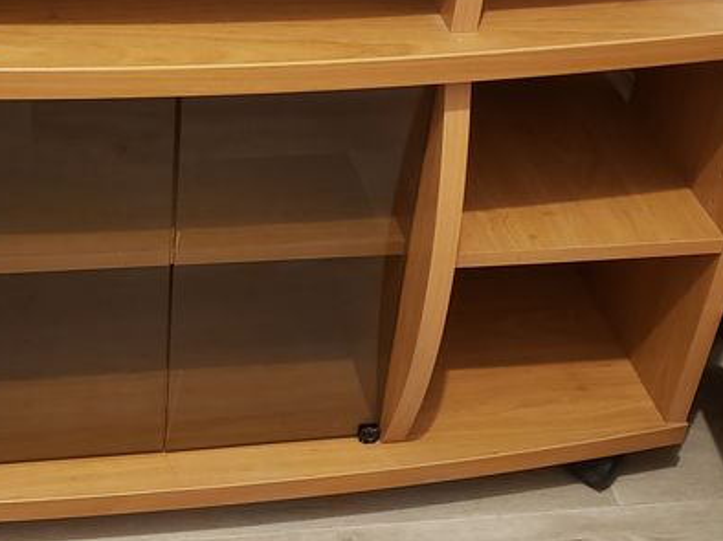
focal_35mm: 66
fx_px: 1378
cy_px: 205
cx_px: 222
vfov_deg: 22.2
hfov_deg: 29.1
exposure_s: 1/14
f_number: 1.5
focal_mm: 4.3
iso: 250
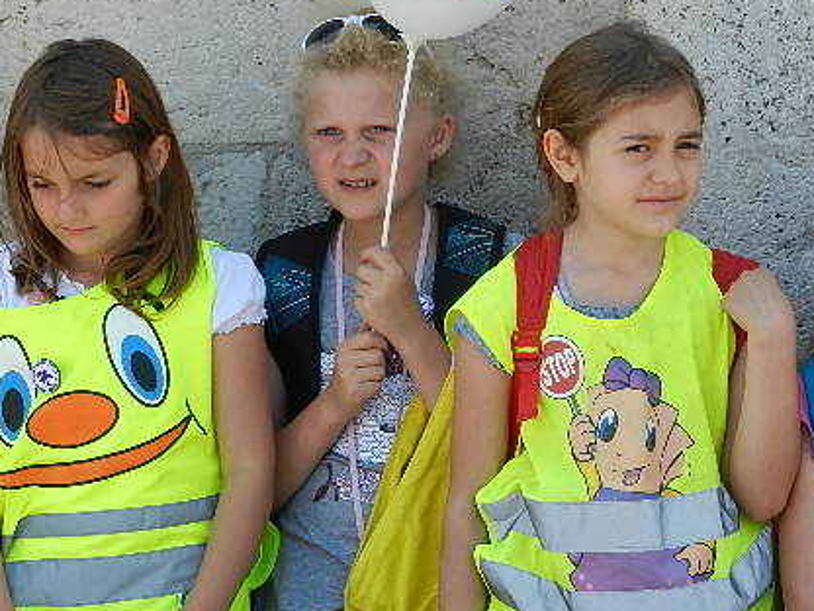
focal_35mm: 163
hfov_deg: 12.1
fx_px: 3833
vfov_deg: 9.1
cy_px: 315
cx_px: 530
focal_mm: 19.1
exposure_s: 1/320
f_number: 5
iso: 160
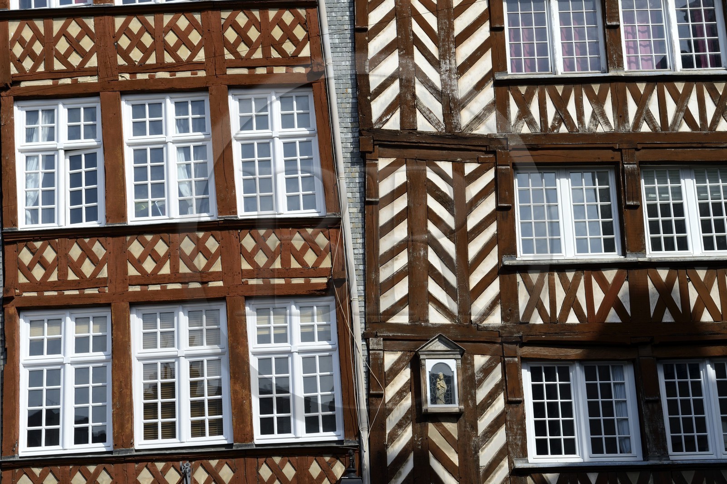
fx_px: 1412
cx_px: 364
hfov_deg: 28.9
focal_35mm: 70
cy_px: 242
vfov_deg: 19.4
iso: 200
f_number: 11
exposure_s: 1/250
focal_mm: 70
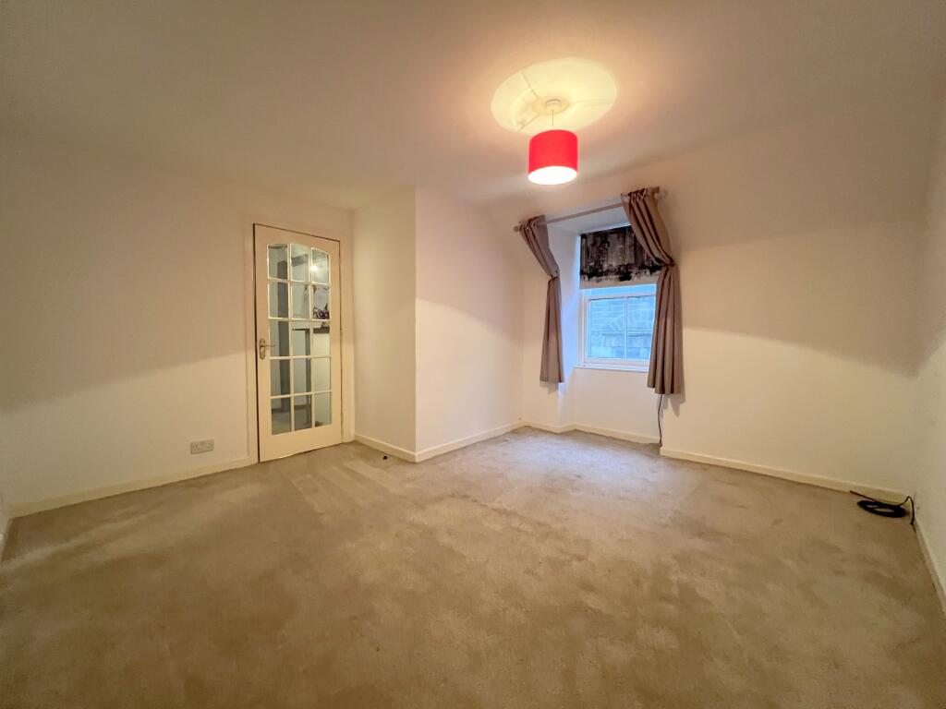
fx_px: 355
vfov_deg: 89.9
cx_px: 473
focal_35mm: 13
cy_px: 354
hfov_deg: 106.2
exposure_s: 1/50
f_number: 1.8
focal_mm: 1.57
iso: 640
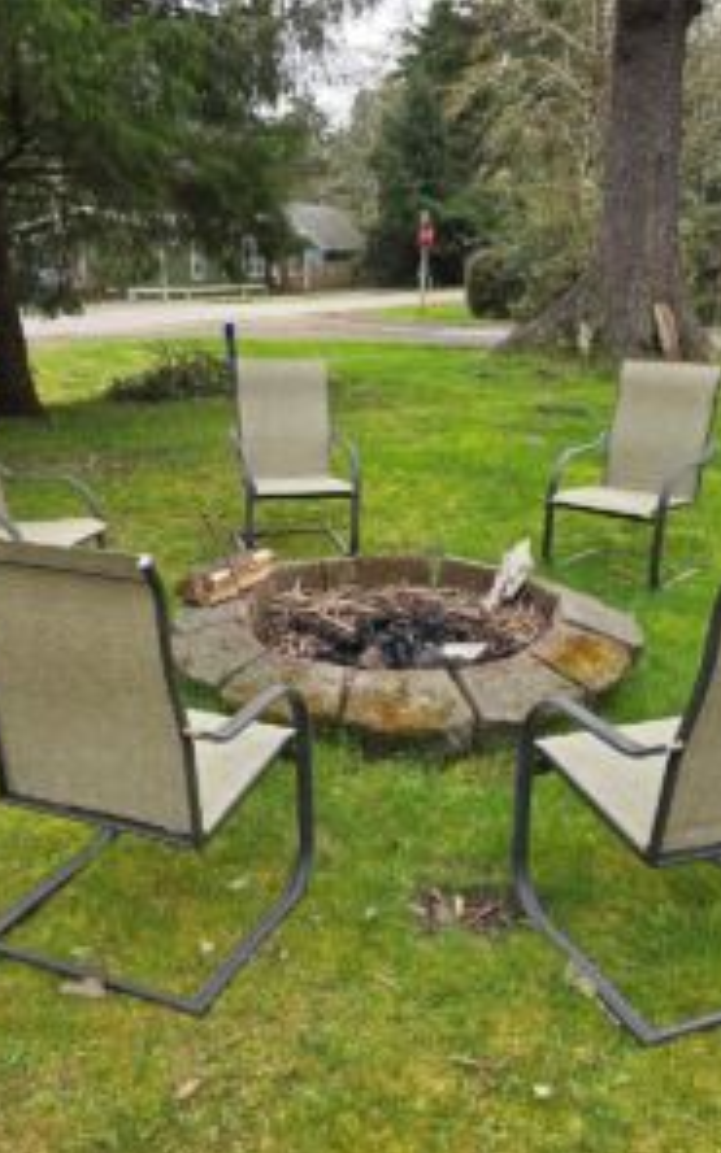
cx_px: 351
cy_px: 580
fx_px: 1037
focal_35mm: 33
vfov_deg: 58.1
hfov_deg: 38.3
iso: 12
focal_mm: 6.3
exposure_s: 1/199
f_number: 1.7
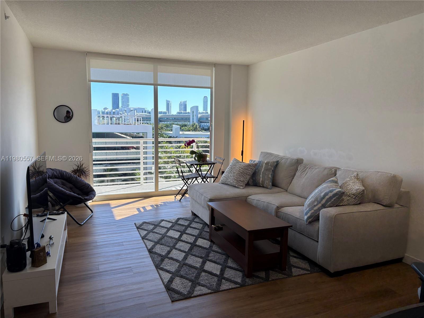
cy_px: 159
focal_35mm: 26
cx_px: 212
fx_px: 318
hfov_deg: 67.3
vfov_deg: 53.1
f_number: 1.6
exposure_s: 1/346
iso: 50
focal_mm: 5.96
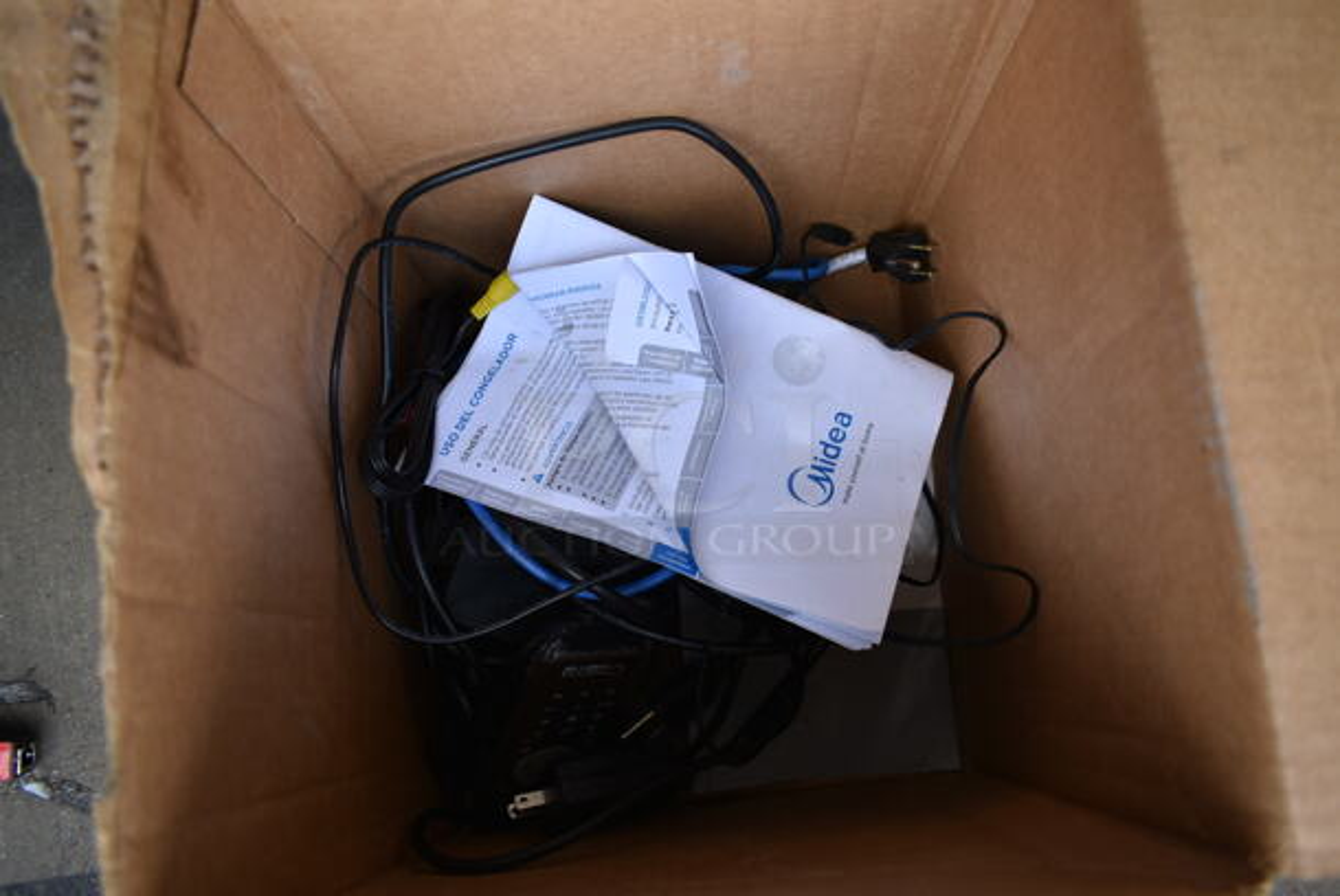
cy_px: 448
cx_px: 670
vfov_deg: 48.0
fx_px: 1006
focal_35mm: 27
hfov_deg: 67.3
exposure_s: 1/80
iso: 100
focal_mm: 18
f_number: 4.5
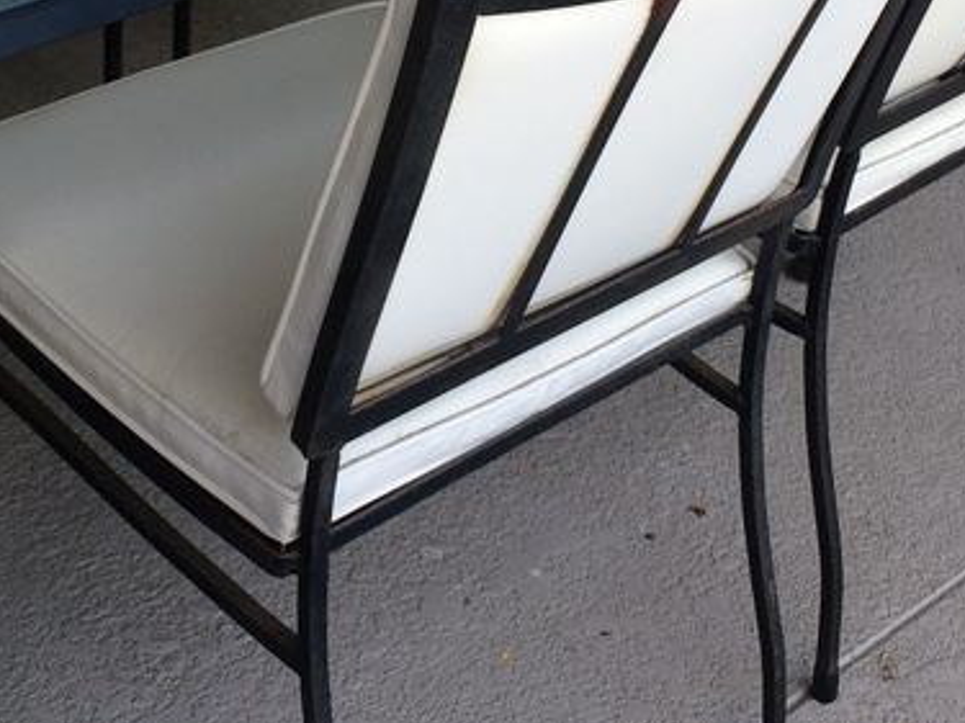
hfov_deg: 27.0
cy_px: 24
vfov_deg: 19.9
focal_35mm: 72
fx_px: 2007
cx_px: 492
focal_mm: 4.12
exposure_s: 1/126
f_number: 2.2
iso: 32
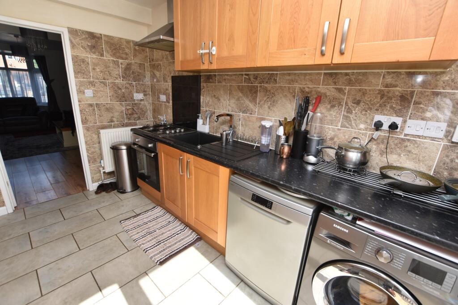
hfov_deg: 100.4
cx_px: 229
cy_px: 152
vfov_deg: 77.3
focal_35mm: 15
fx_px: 191
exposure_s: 1/100
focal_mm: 10
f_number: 5
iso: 100
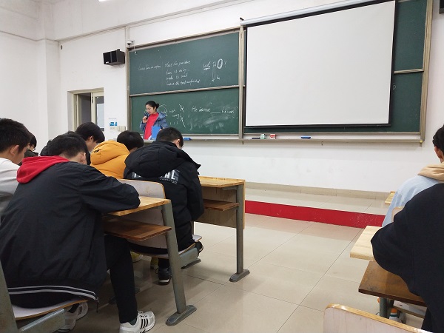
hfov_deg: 60.0
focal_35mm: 30
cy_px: 166
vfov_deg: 46.8
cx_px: 222
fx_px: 385
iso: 221
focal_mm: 3.95
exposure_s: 1/50
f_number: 1.8
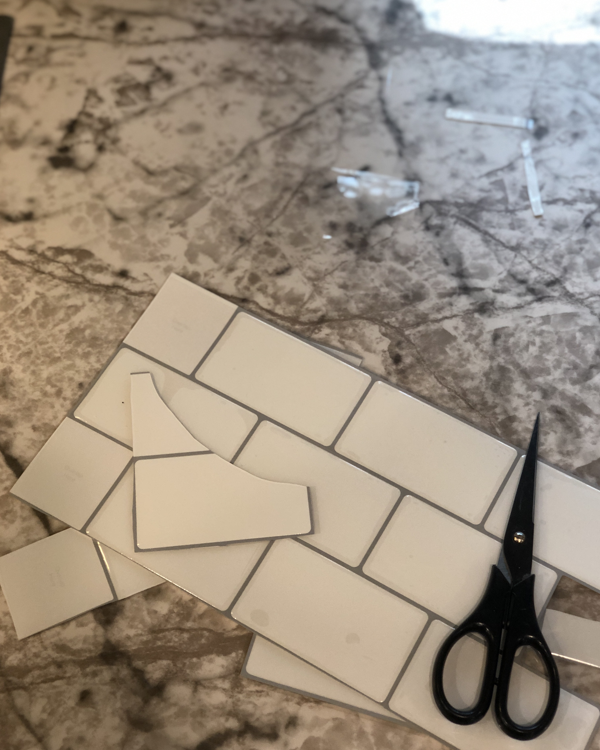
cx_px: 302
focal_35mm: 55
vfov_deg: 34.1
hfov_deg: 27.6
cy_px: 368
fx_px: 1221
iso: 100
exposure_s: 1/40
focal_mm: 6
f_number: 2.4
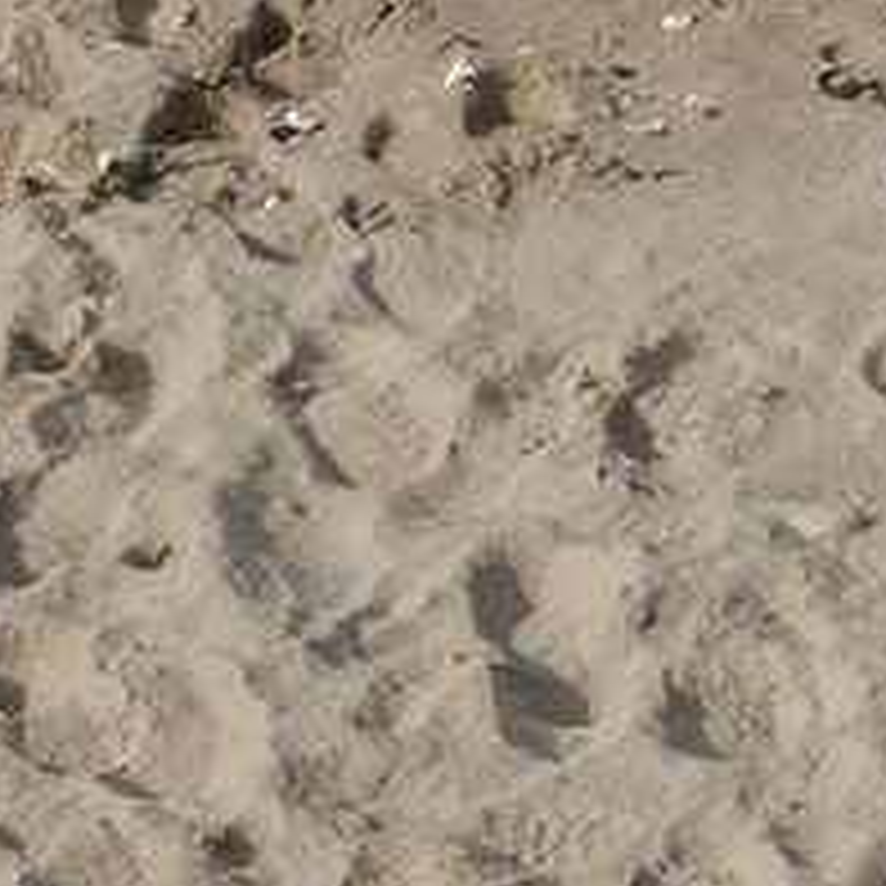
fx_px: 9585
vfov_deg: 4.9
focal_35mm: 331
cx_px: 2330
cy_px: -2172
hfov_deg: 5.1
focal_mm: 32
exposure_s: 1/160
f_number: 11
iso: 100
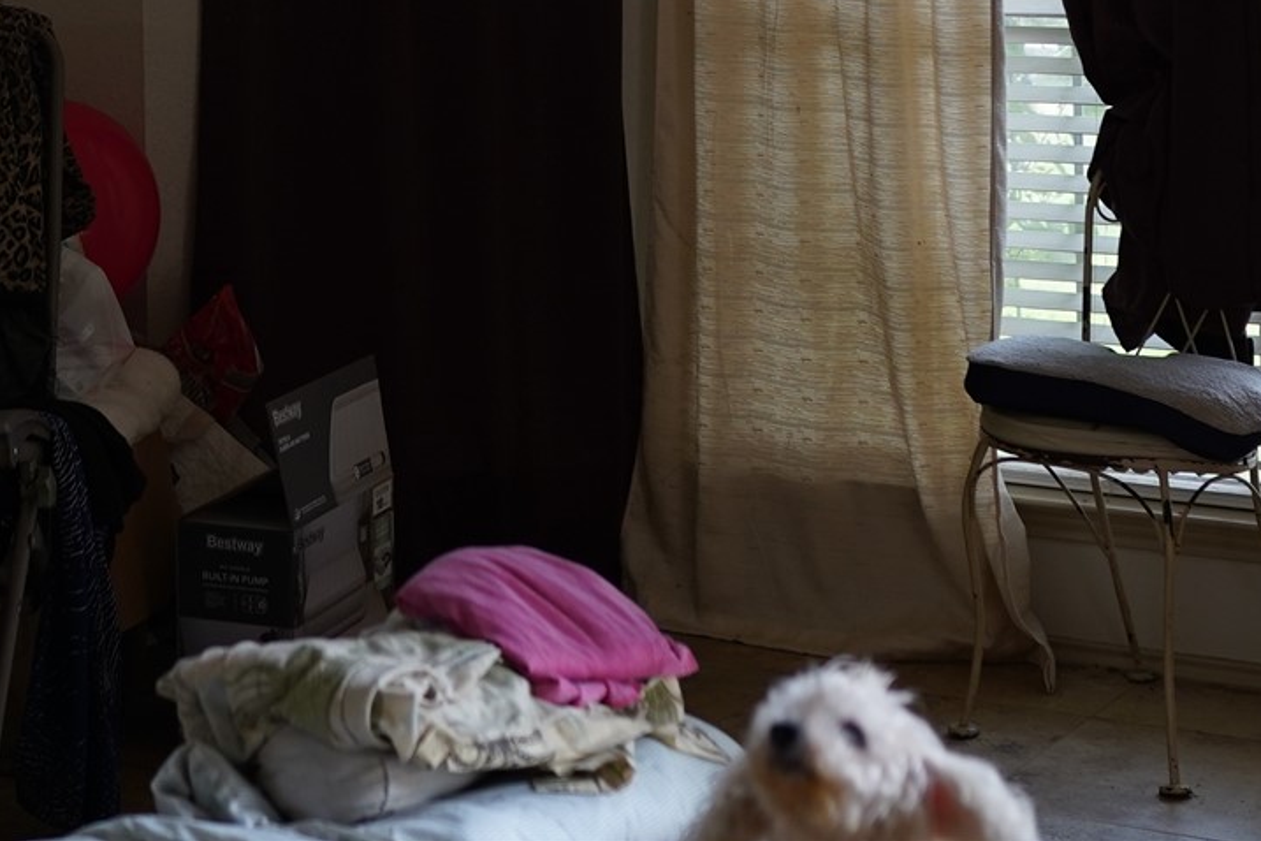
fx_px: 3713
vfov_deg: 12.3
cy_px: -431
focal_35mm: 106
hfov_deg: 19.0
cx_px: 178
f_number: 2.2
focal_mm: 35
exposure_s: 1/50
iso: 400
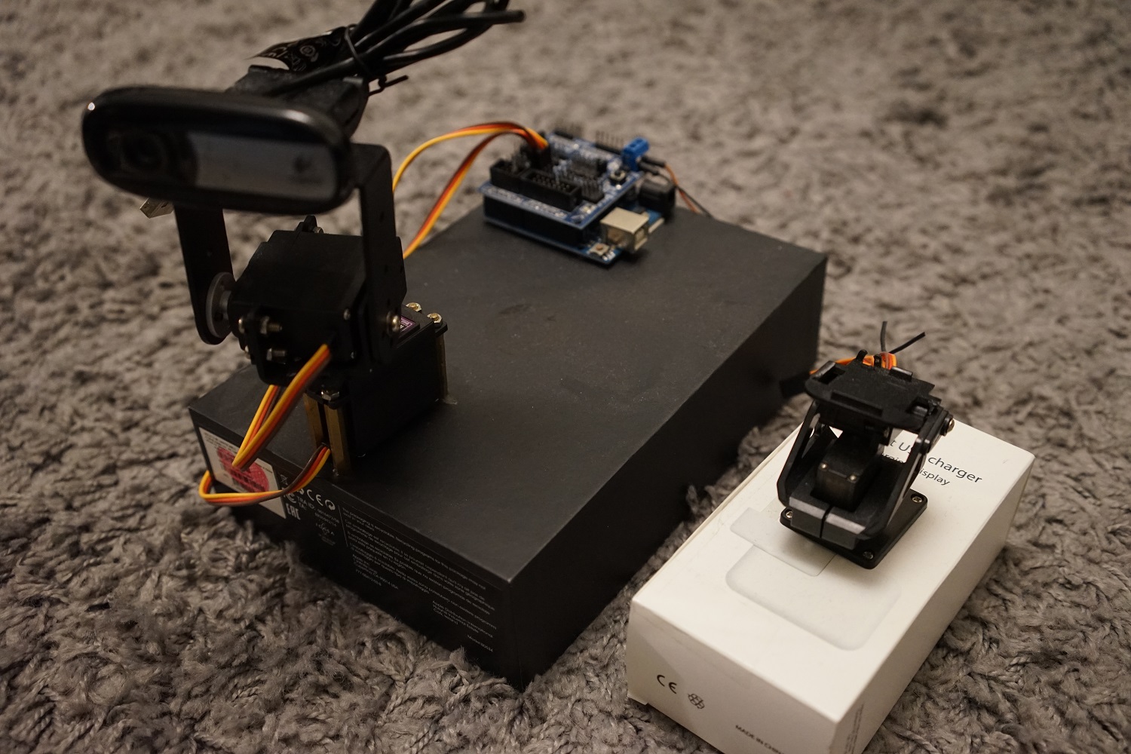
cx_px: 566
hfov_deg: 54.4
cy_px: 377
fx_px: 1099
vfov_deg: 37.9
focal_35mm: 35
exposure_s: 1/20
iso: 3200
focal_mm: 35
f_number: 4.5
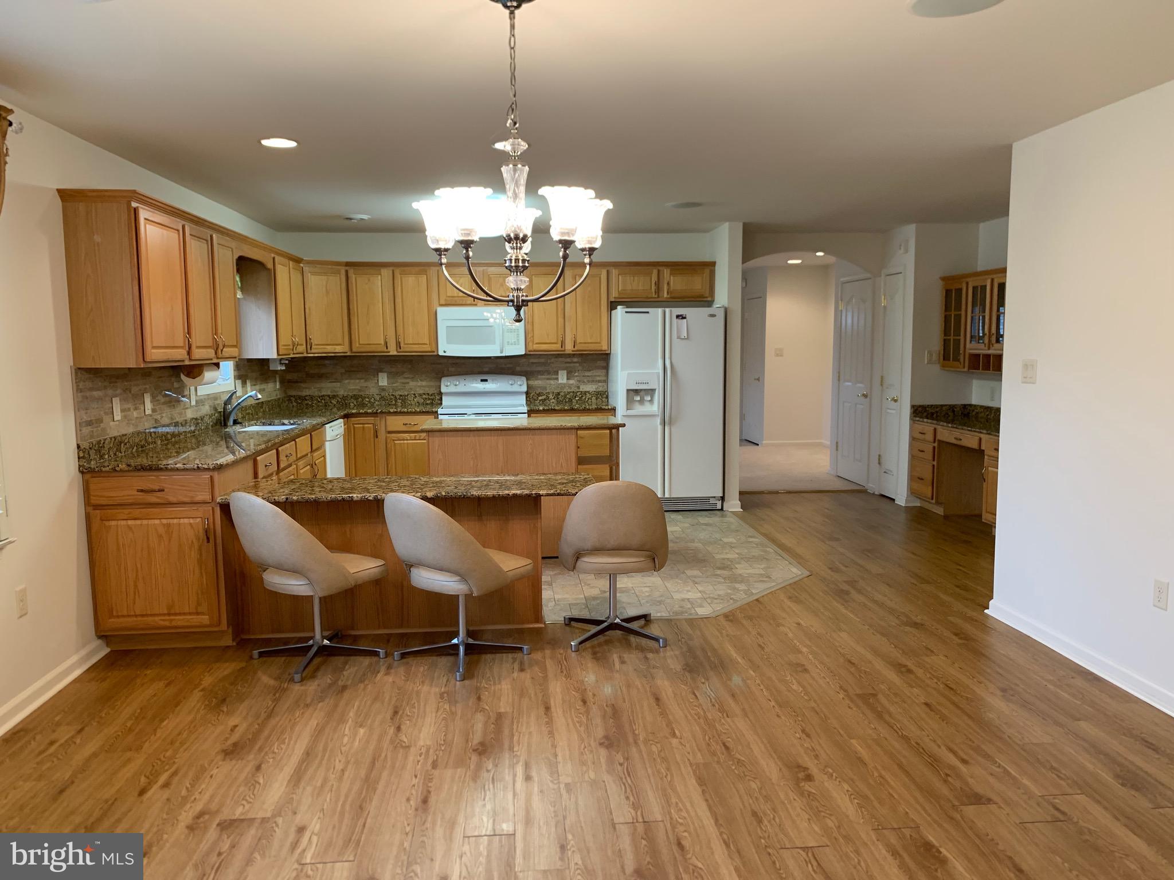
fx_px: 882
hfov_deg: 67.3
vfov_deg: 53.1
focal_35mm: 26
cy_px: 440
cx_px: 587
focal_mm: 4.25
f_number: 1.8
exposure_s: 1/60
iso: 125
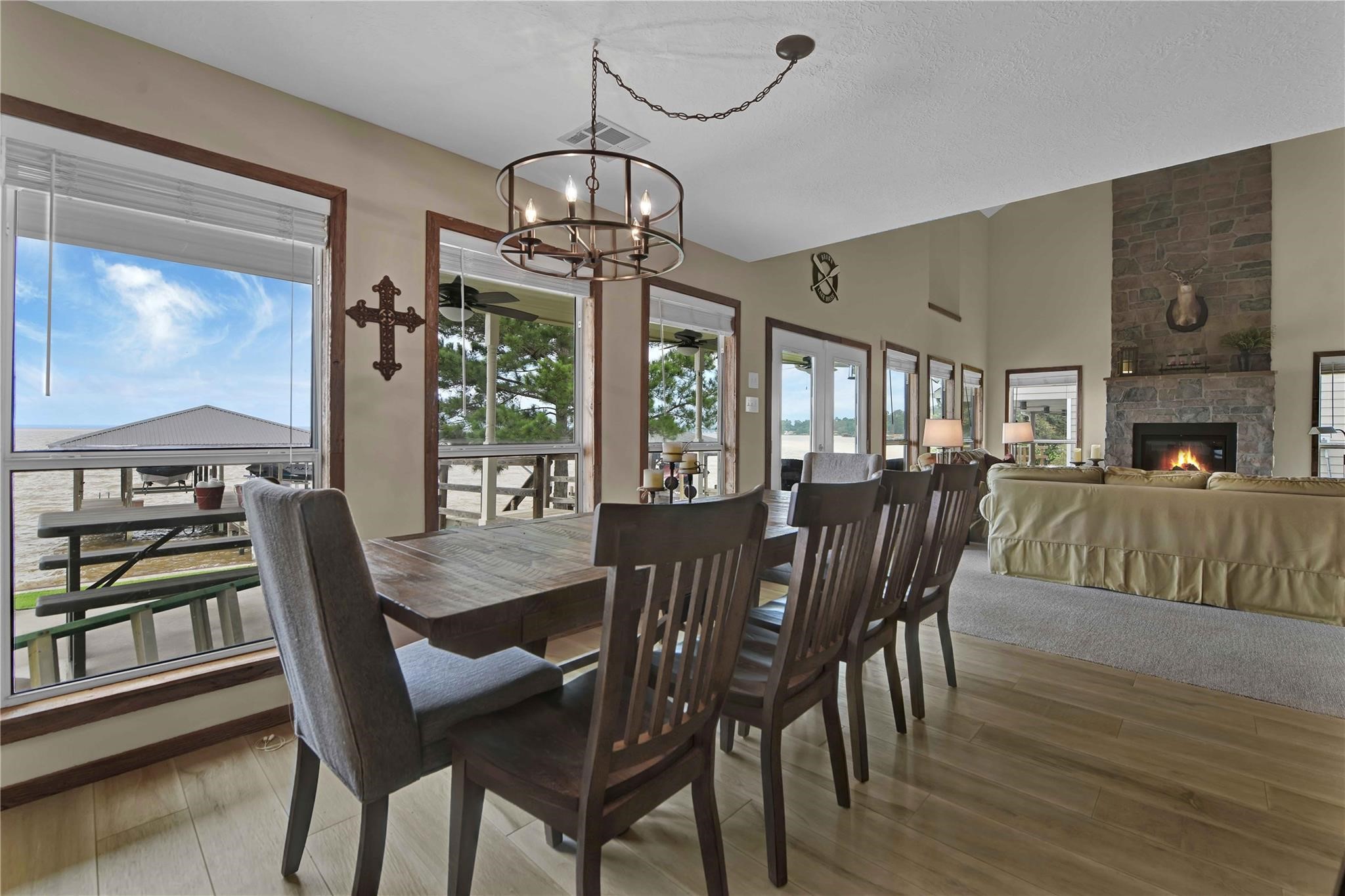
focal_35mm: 14
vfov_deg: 81.2
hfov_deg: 104.3
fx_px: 523
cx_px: 672
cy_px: 448
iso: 100
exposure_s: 1/40
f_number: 8
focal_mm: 14
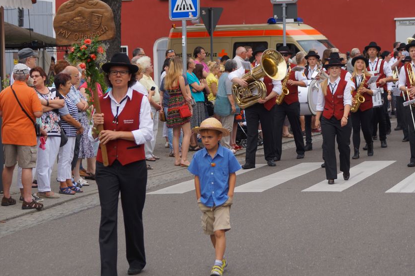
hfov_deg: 20.1
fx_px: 1171
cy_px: 115
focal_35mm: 102
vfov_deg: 13.4
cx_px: 206
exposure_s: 1/320
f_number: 4.5
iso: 100
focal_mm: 55
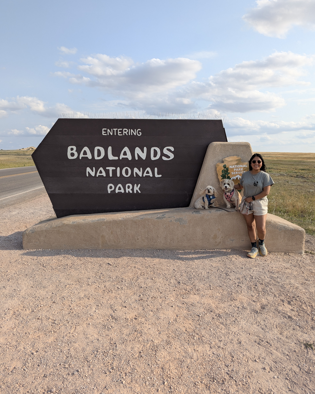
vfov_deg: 68.1
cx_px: 157
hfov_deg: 56.8
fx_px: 291
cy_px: 189
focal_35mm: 25
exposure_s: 1/1550
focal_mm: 6.81
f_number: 1.85
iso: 46
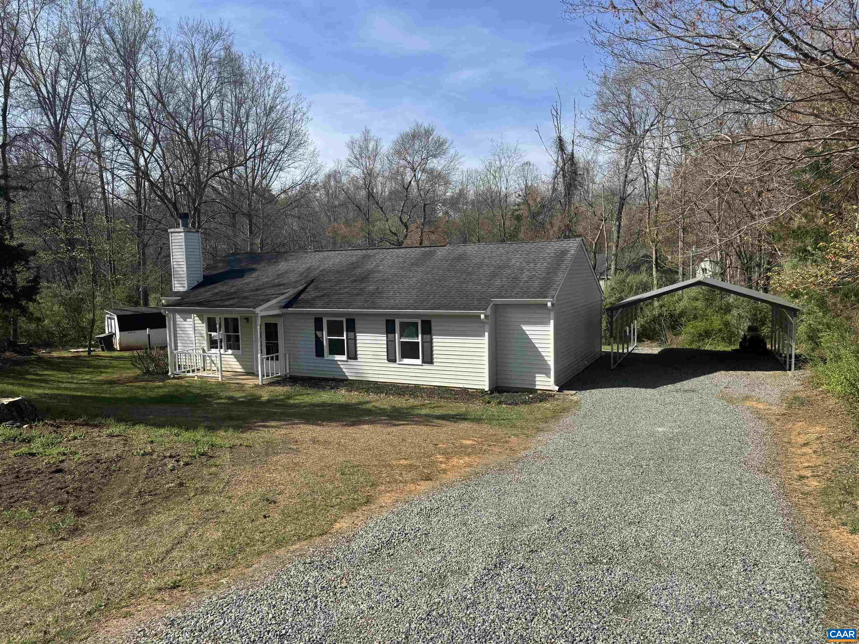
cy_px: 322
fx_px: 596
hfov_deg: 71.6
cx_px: 430
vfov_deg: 56.8
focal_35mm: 24
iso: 80
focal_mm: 6.76
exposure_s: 1/3802
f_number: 1.78
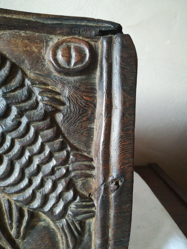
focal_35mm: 26
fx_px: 187
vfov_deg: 67.3
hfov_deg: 53.1
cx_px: 94
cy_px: 124
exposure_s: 1/14.3
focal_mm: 3.83
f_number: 2.2
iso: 640
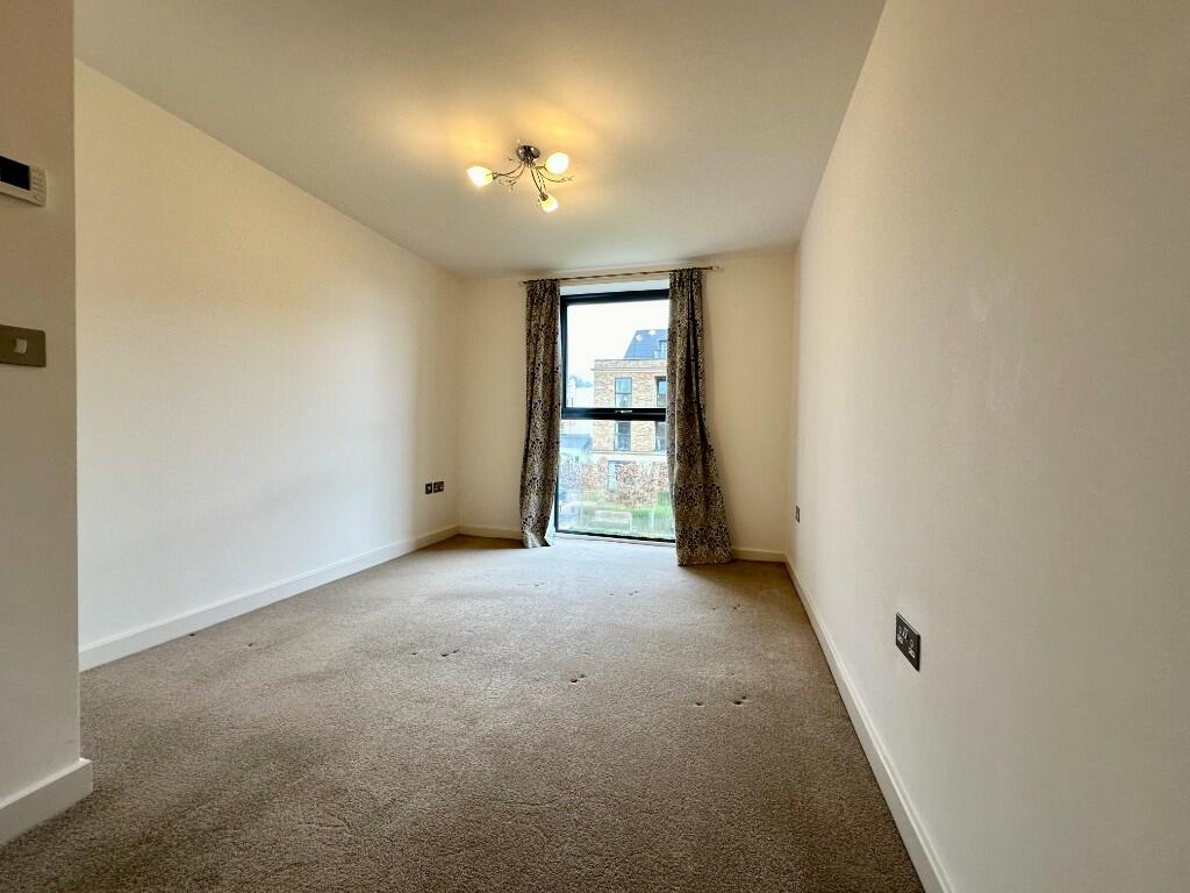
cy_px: 446
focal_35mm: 14
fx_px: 481
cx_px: 595
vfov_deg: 85.7
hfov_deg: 102.1
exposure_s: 1/100
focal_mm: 2.22
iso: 100
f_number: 2.2
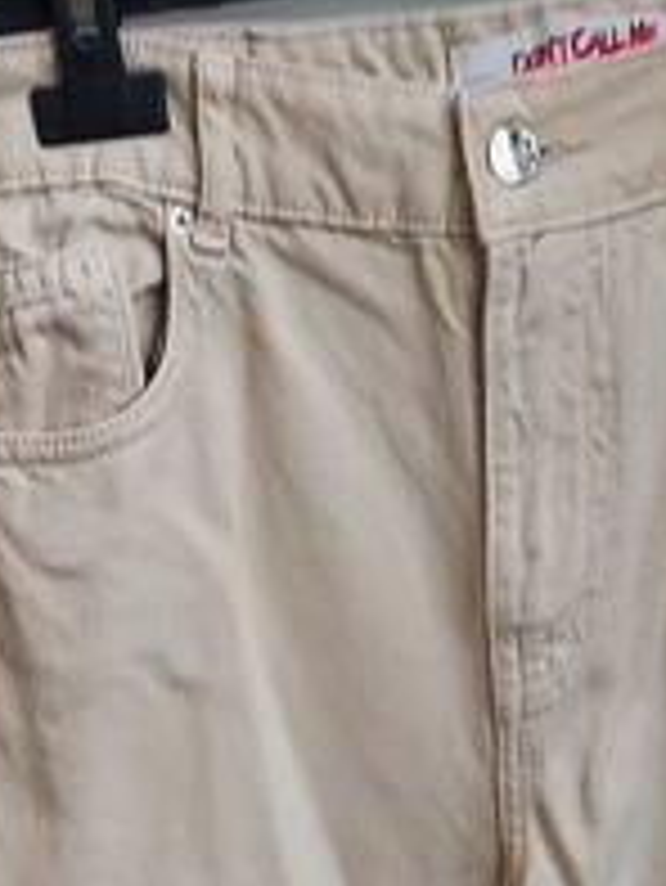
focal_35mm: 78
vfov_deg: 22.5
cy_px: 1142
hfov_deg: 18.9
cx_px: 436
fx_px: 1999
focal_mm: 4.6
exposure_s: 1/50
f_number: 1.8
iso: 50
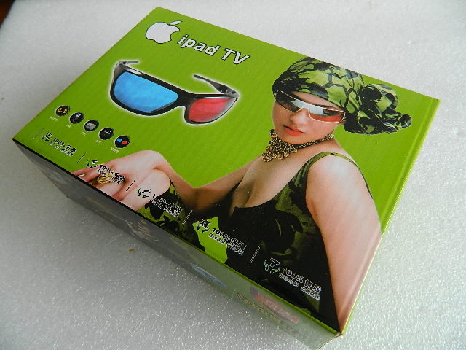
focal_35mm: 25
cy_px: 175
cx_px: 233
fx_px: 337
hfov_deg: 69.4
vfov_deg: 54.9
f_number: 3.1
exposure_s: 1/30
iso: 110
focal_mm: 4.5
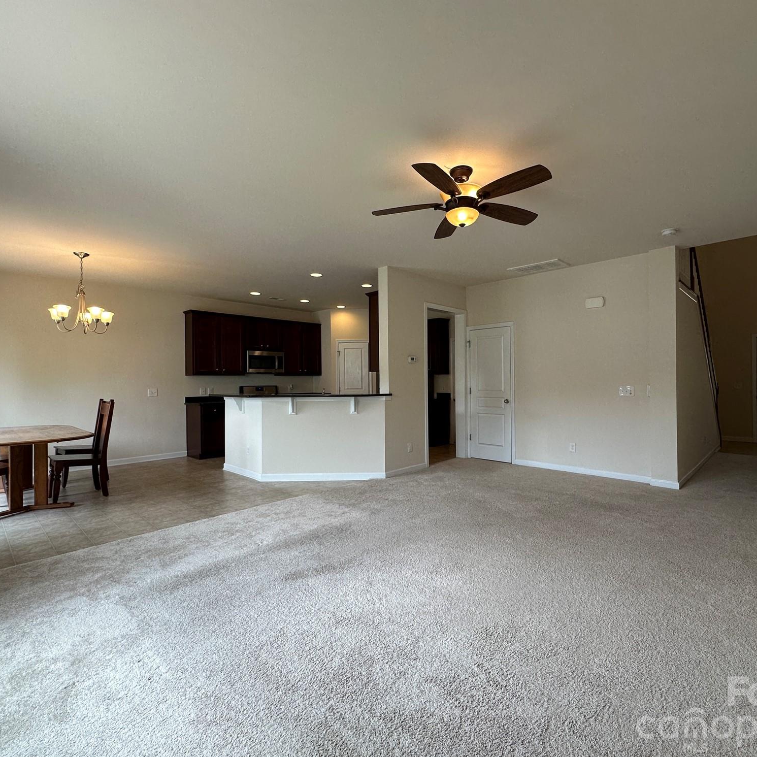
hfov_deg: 83.9
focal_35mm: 17
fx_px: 421
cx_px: 403
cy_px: 382
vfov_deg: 84.0
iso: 100
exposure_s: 1/120
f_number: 2.2
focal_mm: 2.22
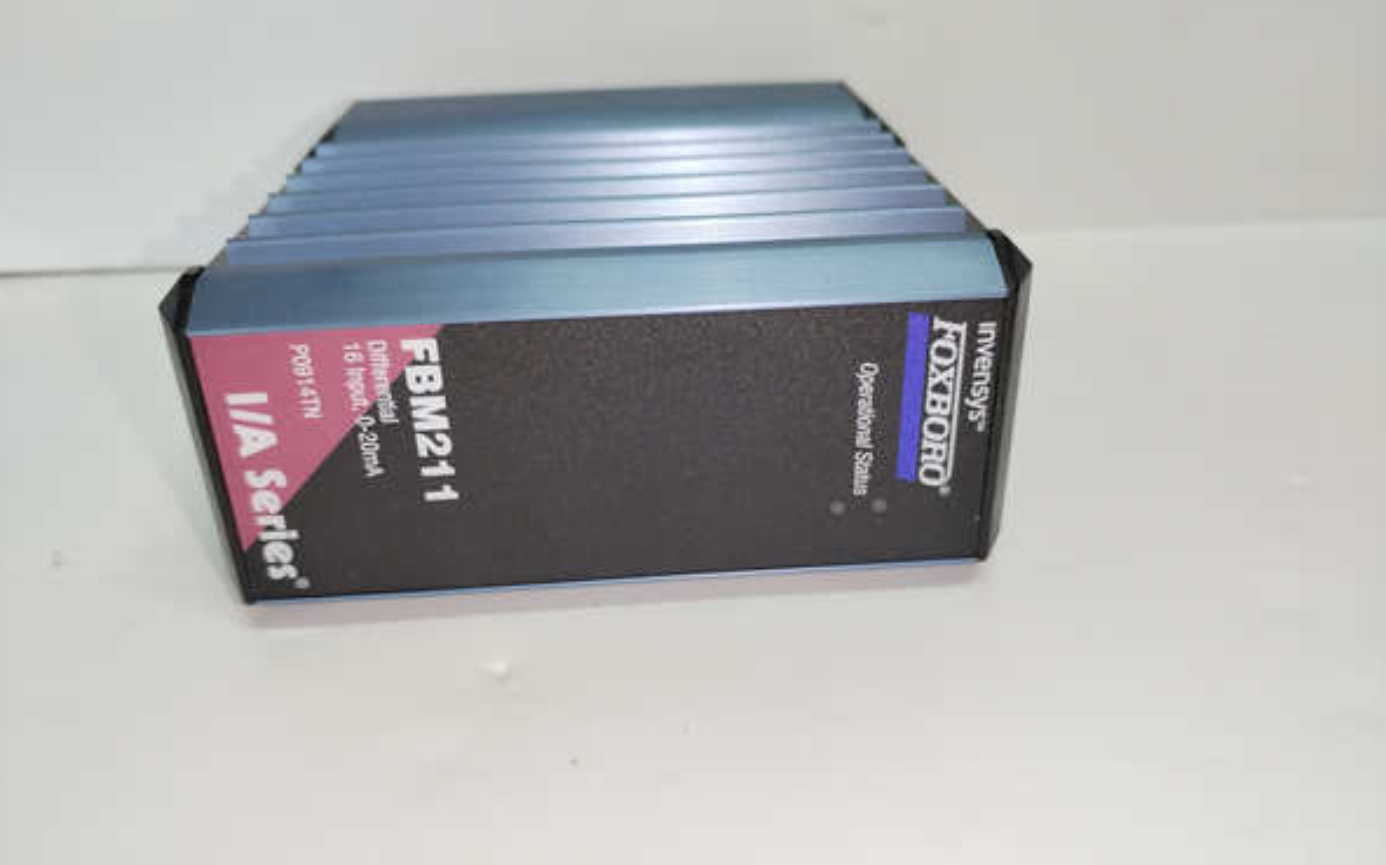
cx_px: 689
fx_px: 1057
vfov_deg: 44.5
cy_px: 474
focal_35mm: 28
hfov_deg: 66.5
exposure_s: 1/50
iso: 160
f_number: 1.8
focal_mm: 4.75
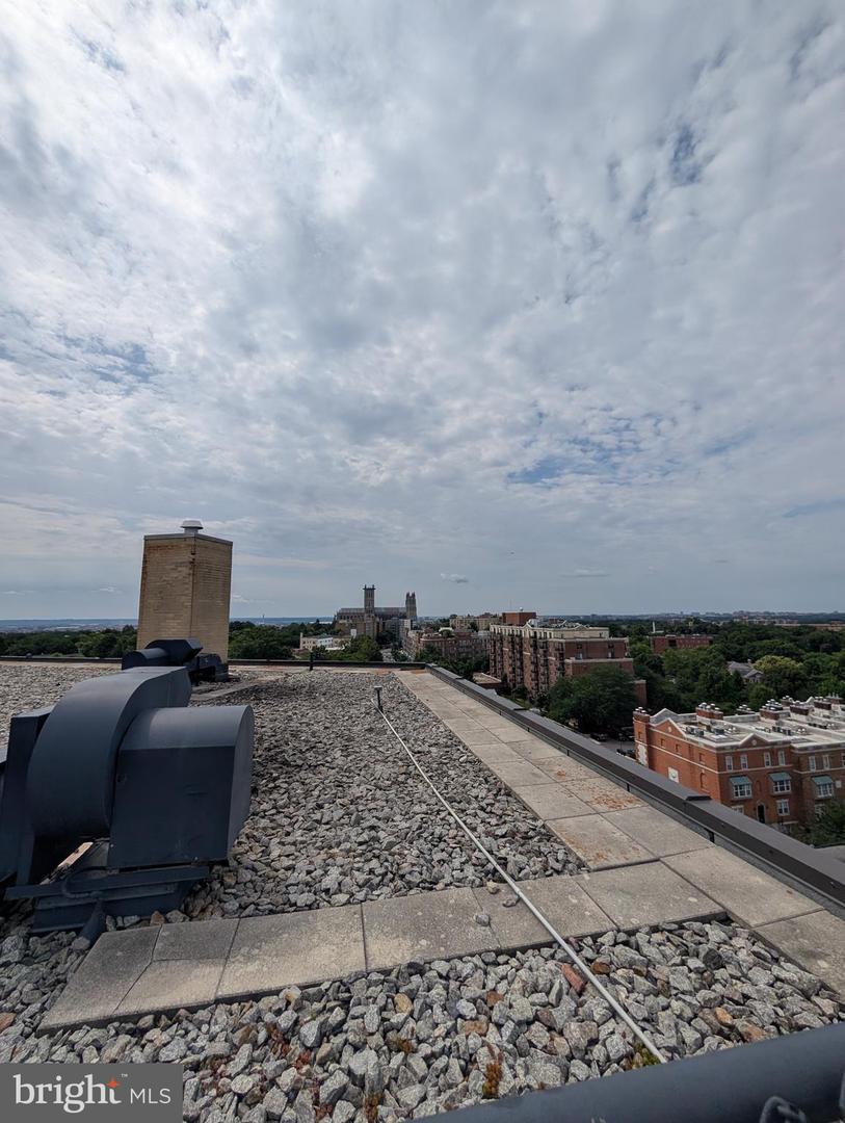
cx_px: 422
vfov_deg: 110.5
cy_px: 562
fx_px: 390
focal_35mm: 12
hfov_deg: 94.6
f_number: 1.7
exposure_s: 1/14706
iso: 58
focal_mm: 2.02
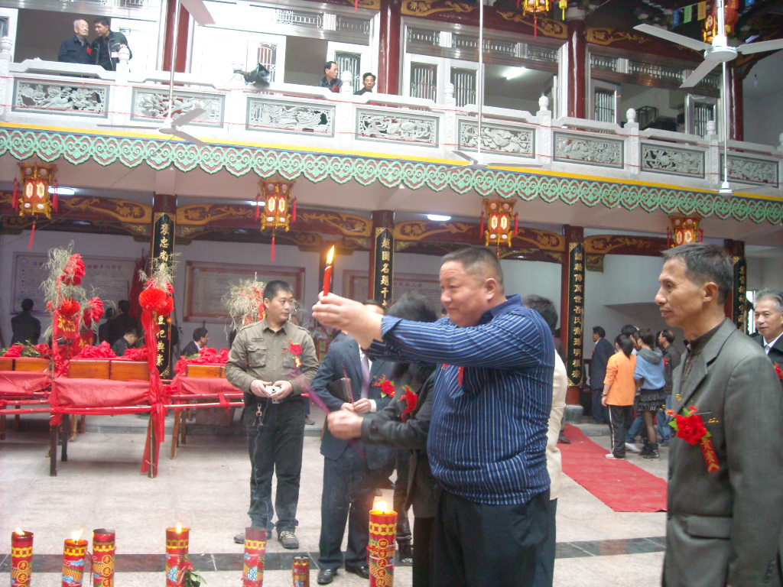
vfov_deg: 40.7
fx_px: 792
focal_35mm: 35
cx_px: 392
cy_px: 294
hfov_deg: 52.6
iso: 400
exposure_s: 1/54
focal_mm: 5.7
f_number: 2.8
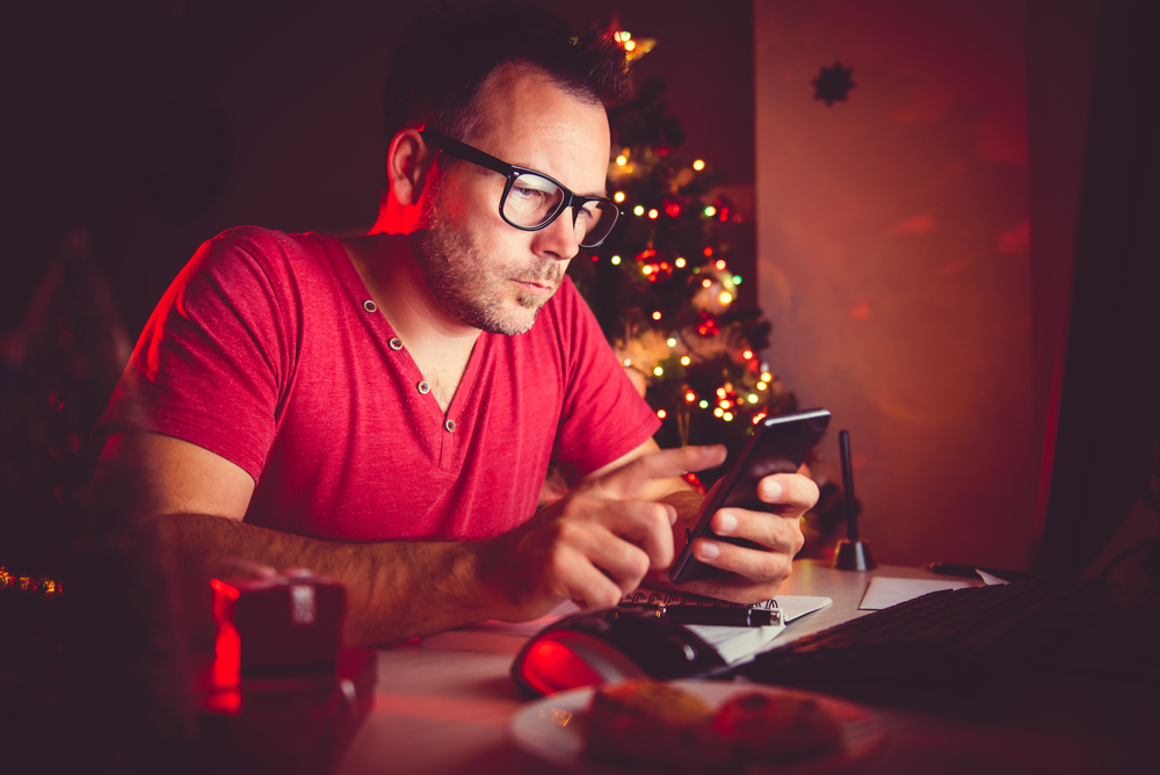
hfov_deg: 58.7
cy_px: 388
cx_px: 580
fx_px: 1032
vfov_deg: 41.2
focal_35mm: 32
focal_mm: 32
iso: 500
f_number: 2.8
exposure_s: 1/20
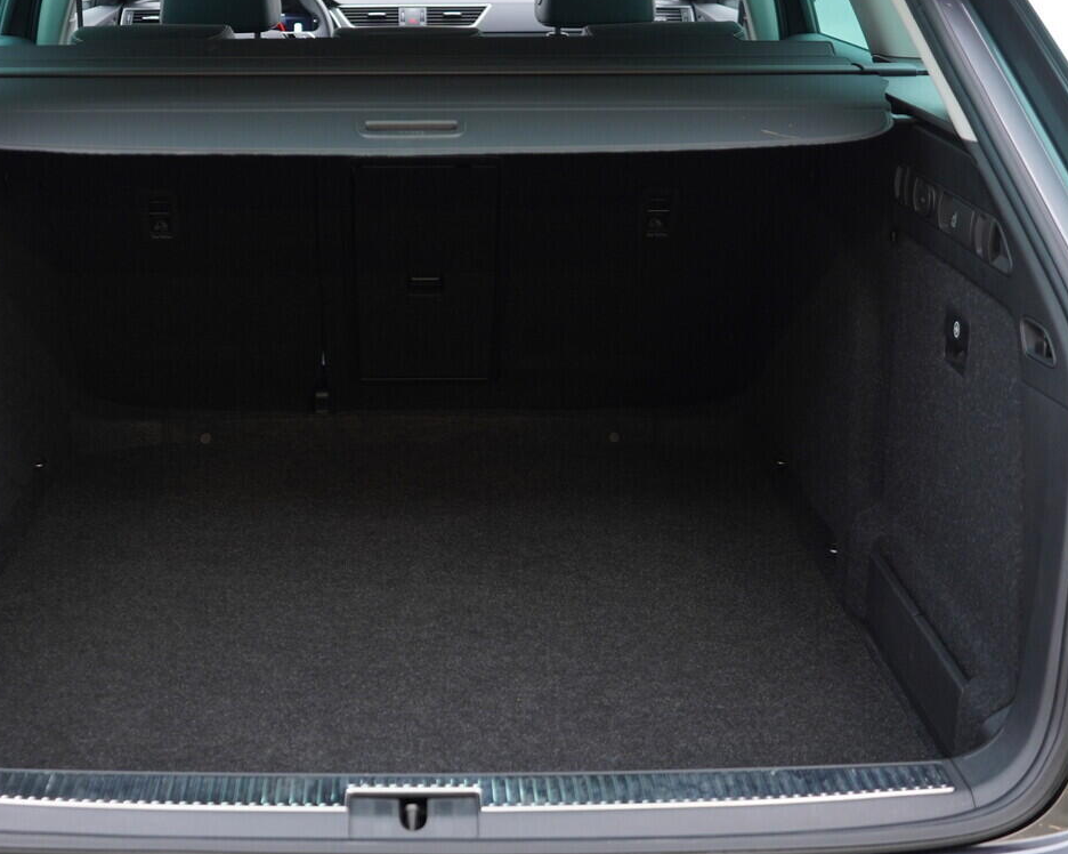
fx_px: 1643
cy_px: 341
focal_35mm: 52
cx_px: 405
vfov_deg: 29.0
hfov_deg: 35.8
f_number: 2.8
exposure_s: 1/40
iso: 250
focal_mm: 24
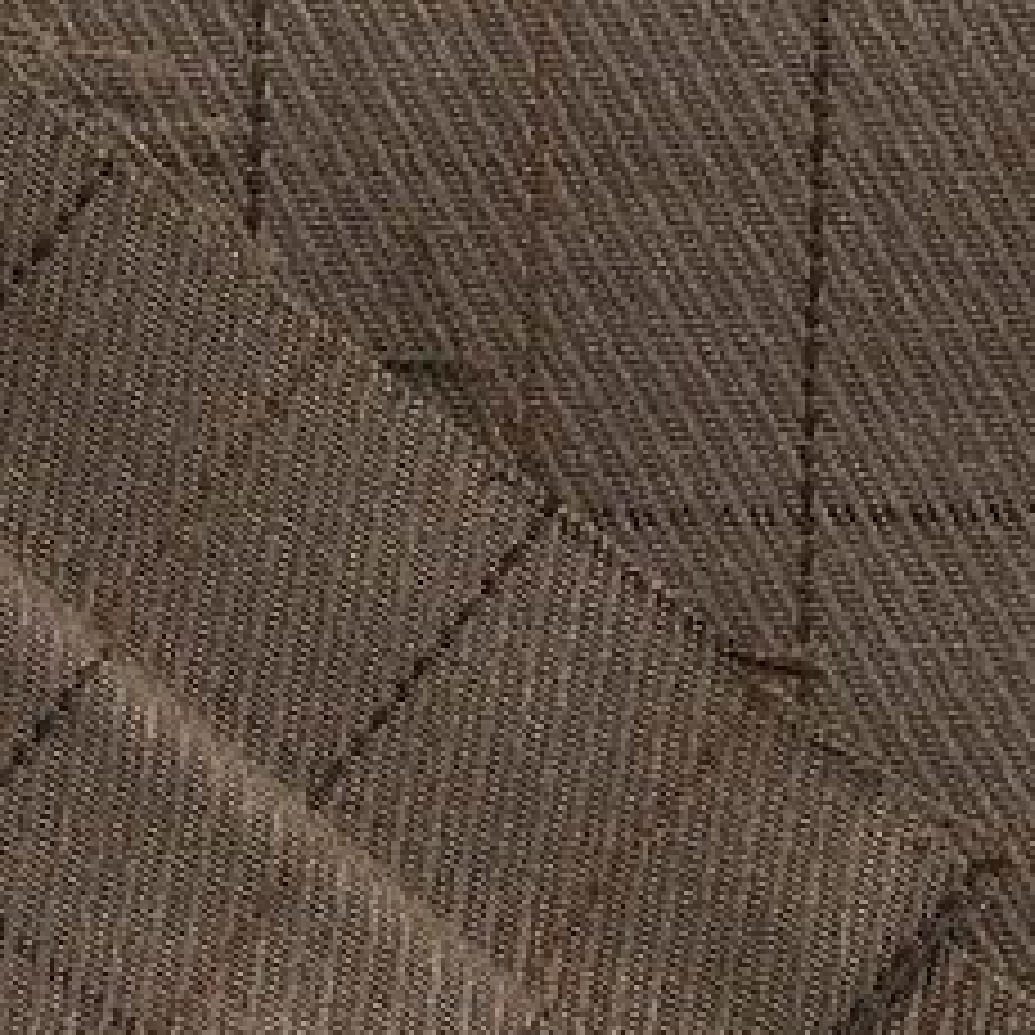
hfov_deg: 5.9
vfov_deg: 5.5
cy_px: 3190
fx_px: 9979
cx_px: -686
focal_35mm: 295
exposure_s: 1/2
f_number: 9
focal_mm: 26.5
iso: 80
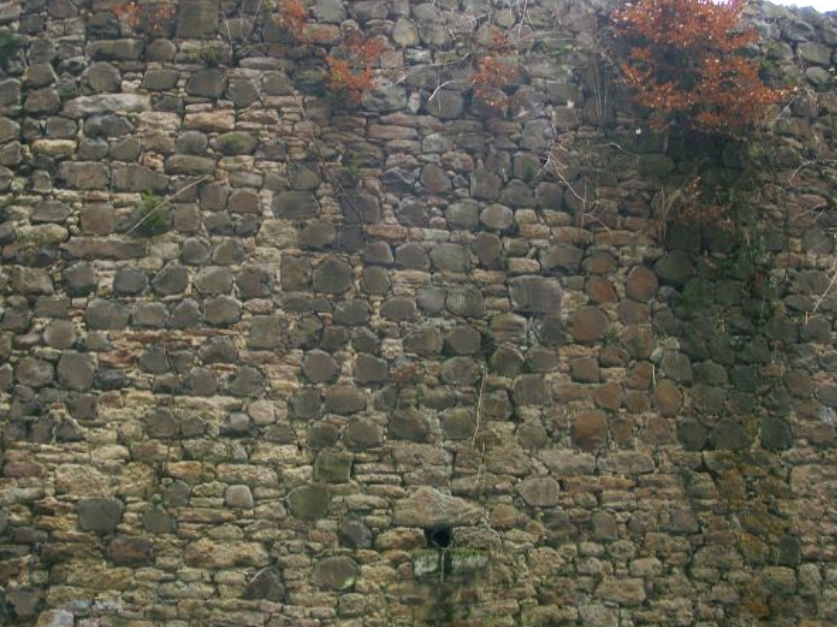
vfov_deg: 31.4
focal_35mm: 46
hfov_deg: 41.1
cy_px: 260
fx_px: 1112
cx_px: 355
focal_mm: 7.13
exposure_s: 1/30
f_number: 2
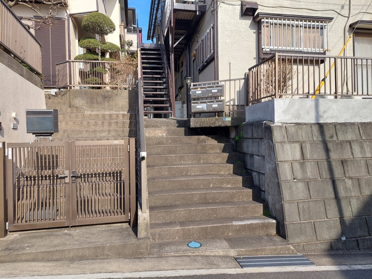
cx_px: 186
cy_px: 140
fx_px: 258
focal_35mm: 24
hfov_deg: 71.6
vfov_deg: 56.8
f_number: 1.8
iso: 40
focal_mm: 5.23
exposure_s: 1/821
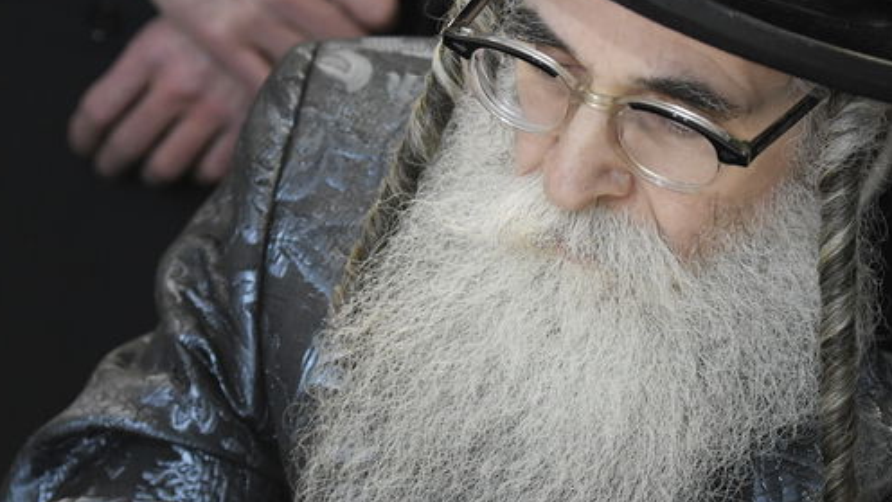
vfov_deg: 4.3
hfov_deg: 7.7
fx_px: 6646
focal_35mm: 281
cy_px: 195
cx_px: 520
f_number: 3.2
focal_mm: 95
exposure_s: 1/200
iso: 2500
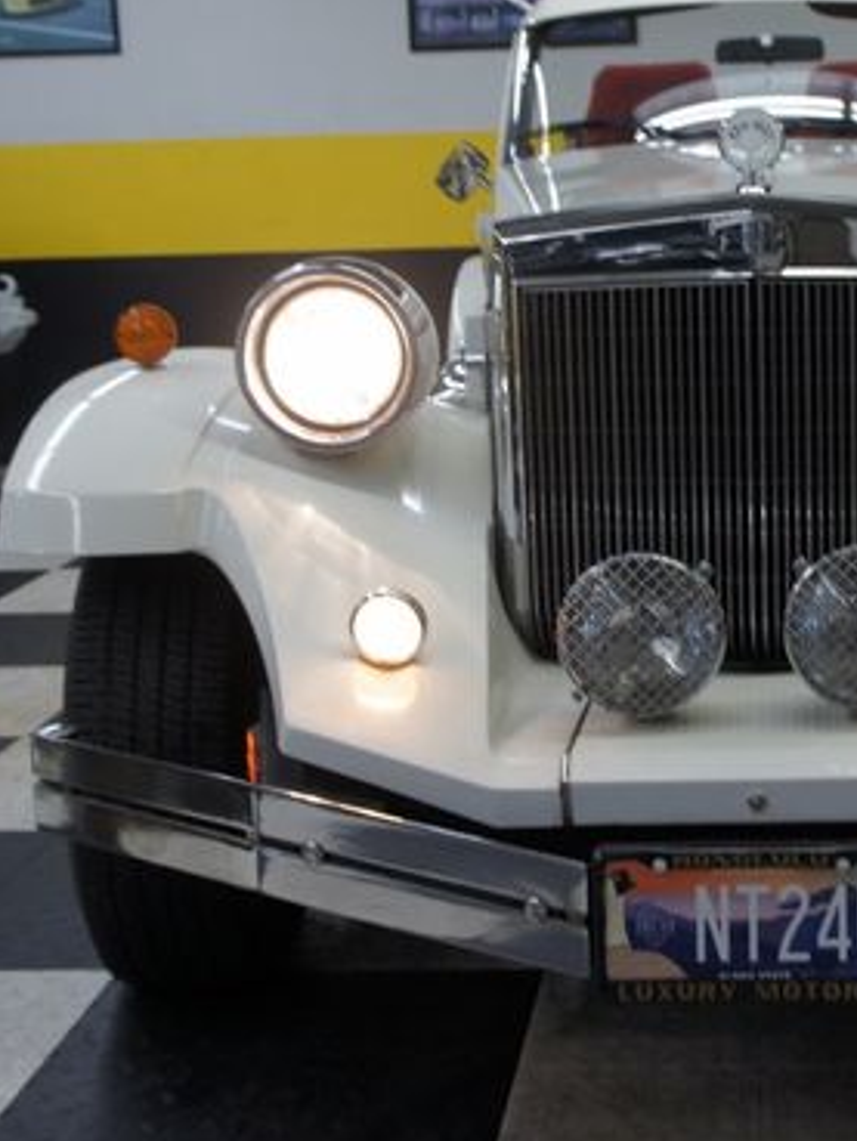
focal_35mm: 55
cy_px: 550
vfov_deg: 34.9
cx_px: 736
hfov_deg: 25.9
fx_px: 1814
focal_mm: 22
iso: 200
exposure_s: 1/40
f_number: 4
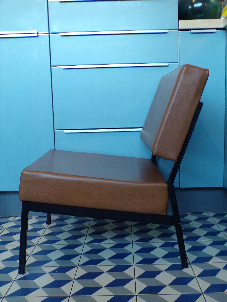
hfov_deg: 38.7
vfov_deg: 50.1
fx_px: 324
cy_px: 151
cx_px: 114
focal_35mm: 37
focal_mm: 6.6
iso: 200
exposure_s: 1/20
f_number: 3.3
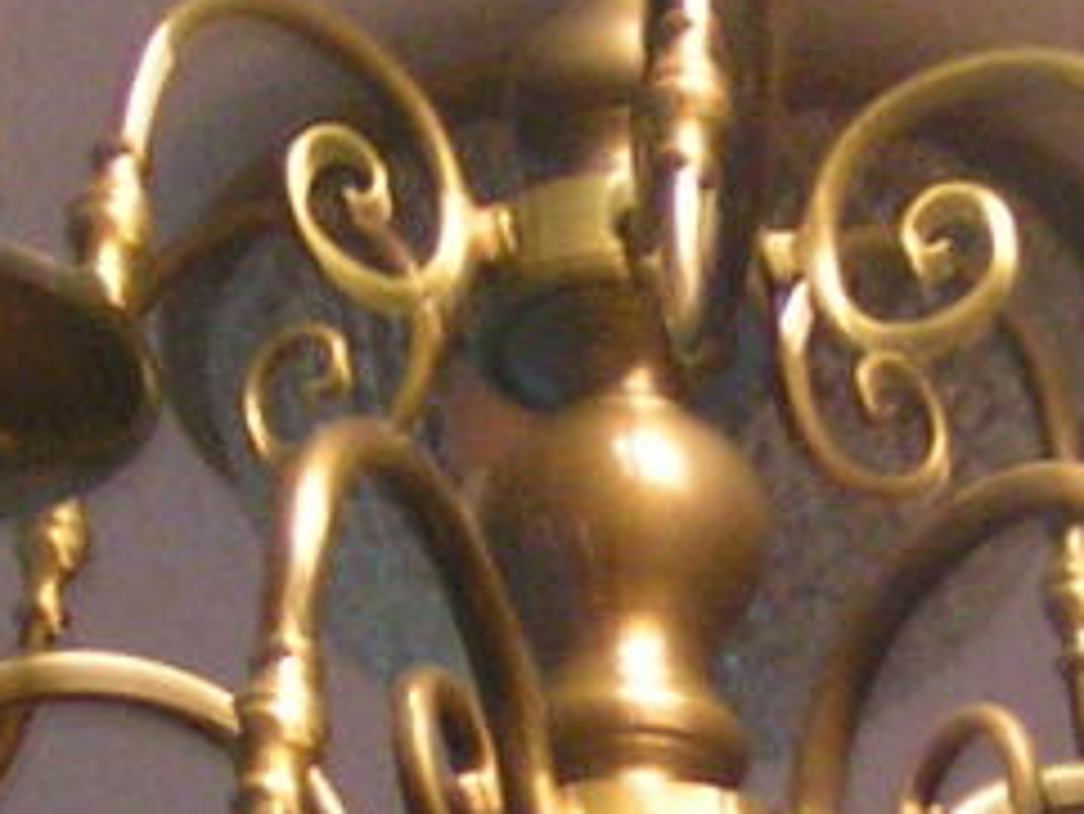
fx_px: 6172
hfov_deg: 10.0
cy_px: 749
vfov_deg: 7.5
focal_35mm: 197
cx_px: 956
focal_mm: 5.8
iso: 200
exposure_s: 1/13
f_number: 2.8
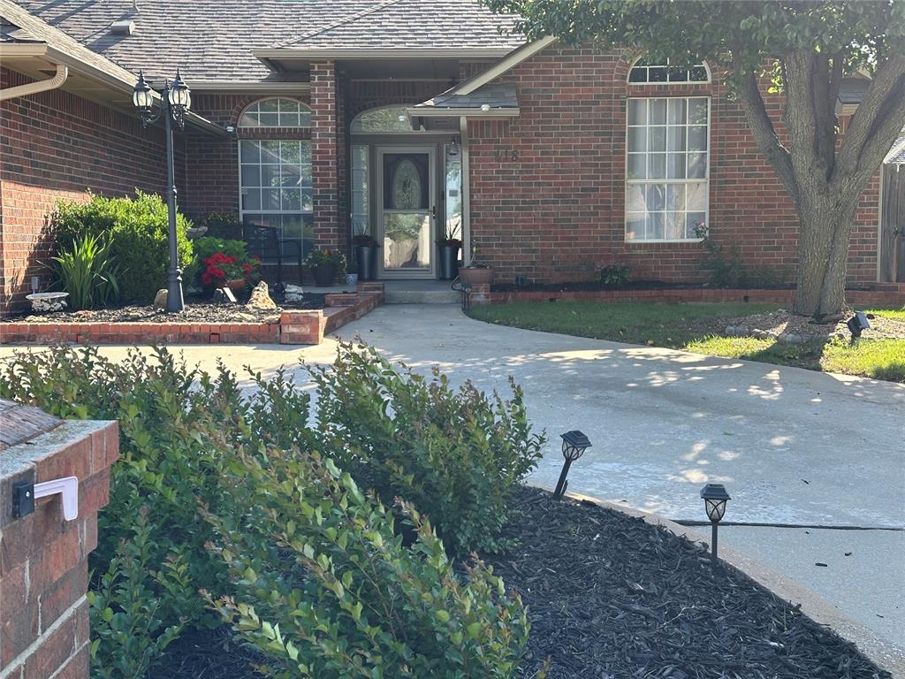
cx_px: 452
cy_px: 340
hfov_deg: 39.7
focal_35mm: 48
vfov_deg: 30.3
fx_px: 1255
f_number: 1.78
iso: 64
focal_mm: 6.86
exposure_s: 1/676
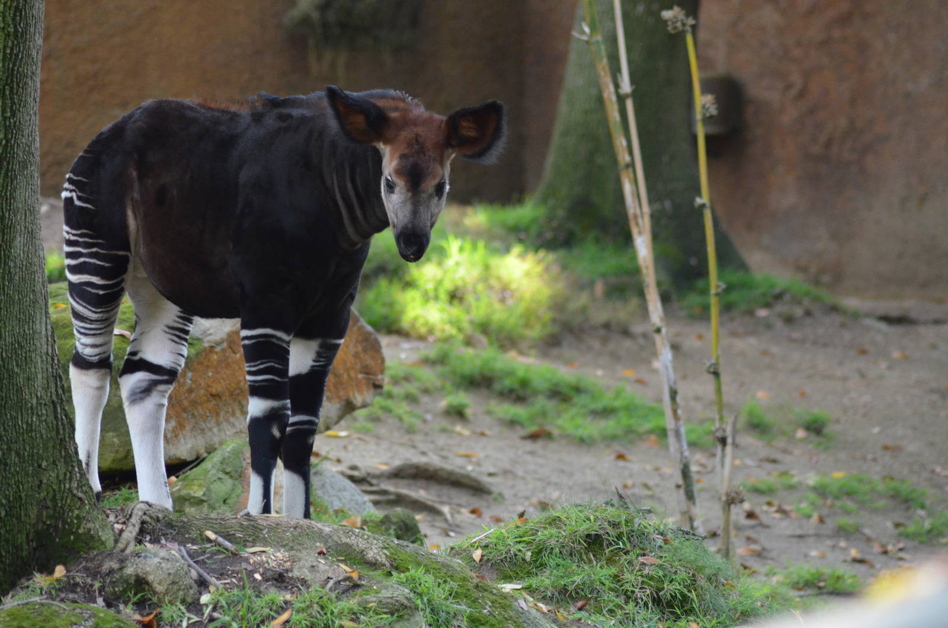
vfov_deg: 5.4
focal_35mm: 255
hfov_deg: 8.1
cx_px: 474
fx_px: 6702
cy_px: 314
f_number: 4.5
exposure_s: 1/500
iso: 2500
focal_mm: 170
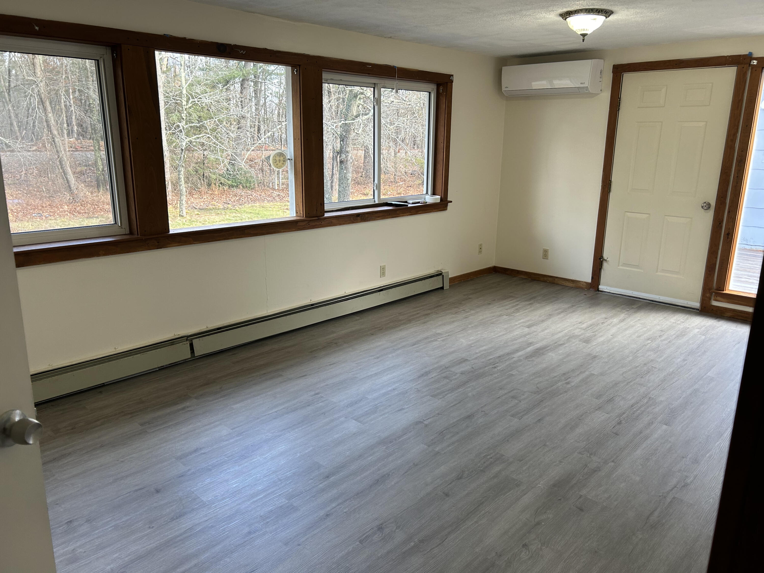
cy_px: 286
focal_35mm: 26
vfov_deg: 53.1
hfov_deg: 67.3
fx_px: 574
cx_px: 382
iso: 64
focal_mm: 5.7
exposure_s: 1/120
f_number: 1.5
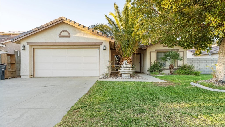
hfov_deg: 83.0
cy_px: 67
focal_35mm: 21
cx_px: 112
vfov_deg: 52.9
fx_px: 127
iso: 125
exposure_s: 1/15
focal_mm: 20.3
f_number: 6.3
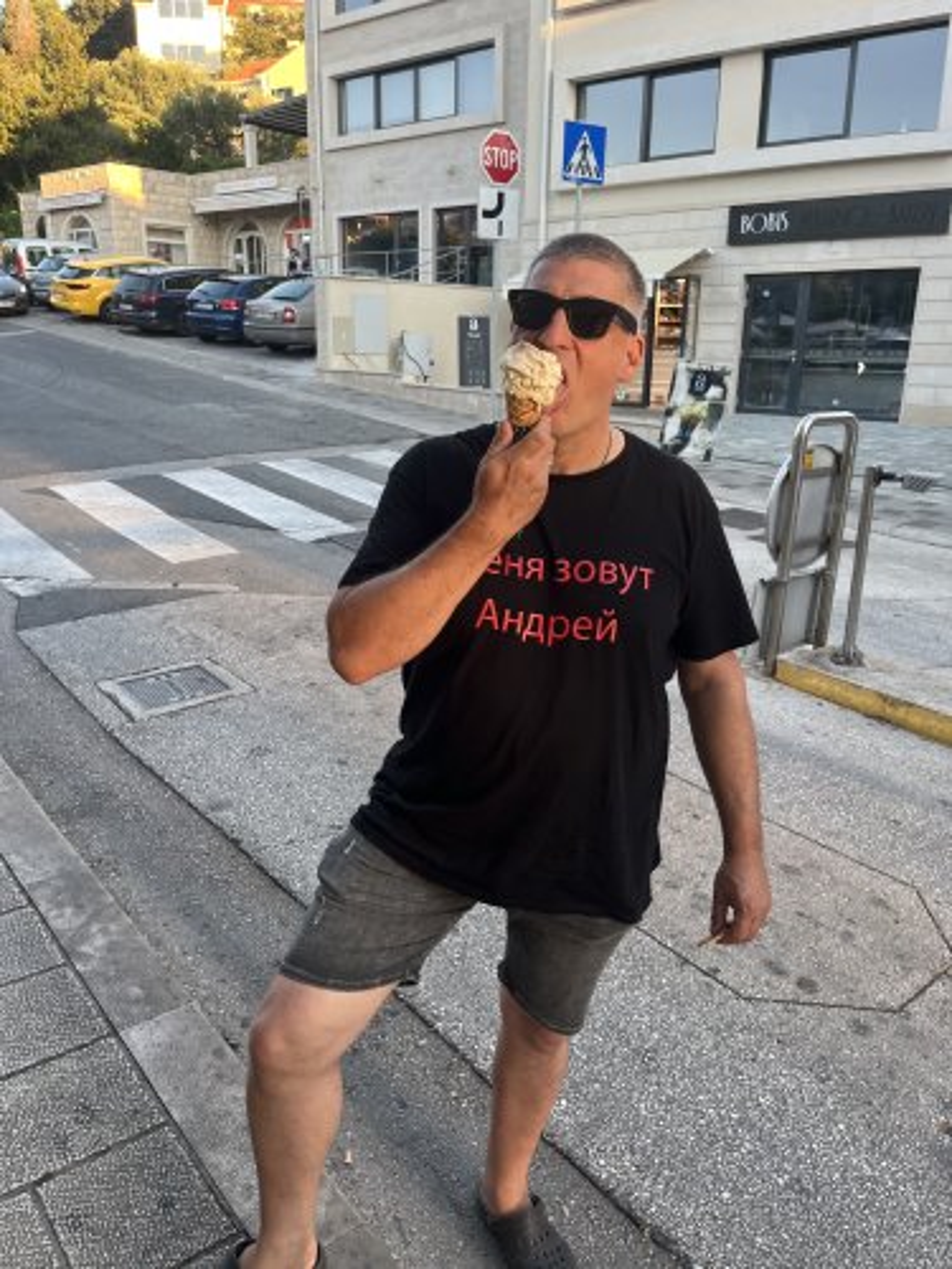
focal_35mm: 26
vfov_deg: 67.3
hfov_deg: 53.1
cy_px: 634
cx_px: 476
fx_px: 953
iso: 40
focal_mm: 5.1
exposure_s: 1/122
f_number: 1.6
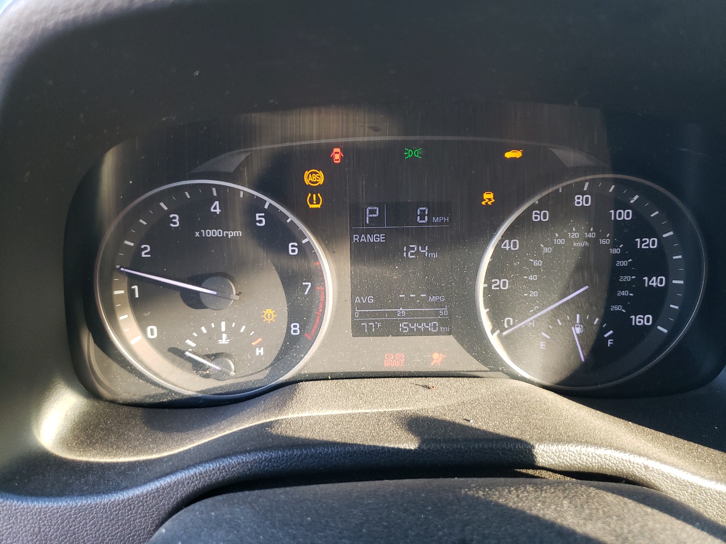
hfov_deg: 67.3
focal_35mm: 26
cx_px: 363
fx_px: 545
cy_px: 272
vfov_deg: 53.1
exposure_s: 1/60.2
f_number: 1.5
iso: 116
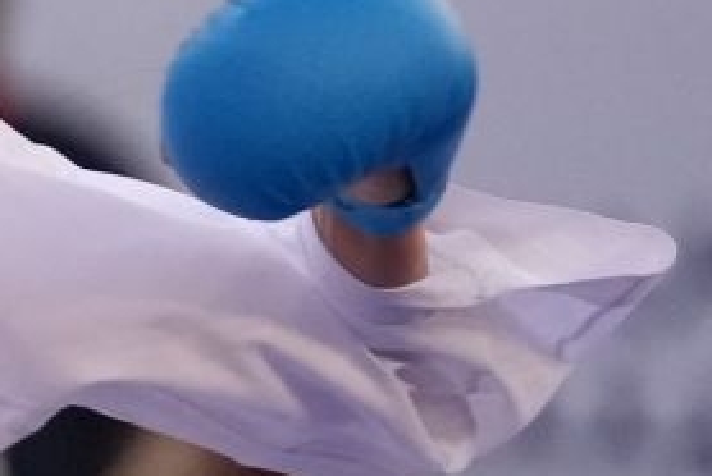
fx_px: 38389
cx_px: -1306
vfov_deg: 0.7
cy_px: 463
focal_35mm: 1939
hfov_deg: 1.1
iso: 2000
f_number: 2.8
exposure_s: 1/1000
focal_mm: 200
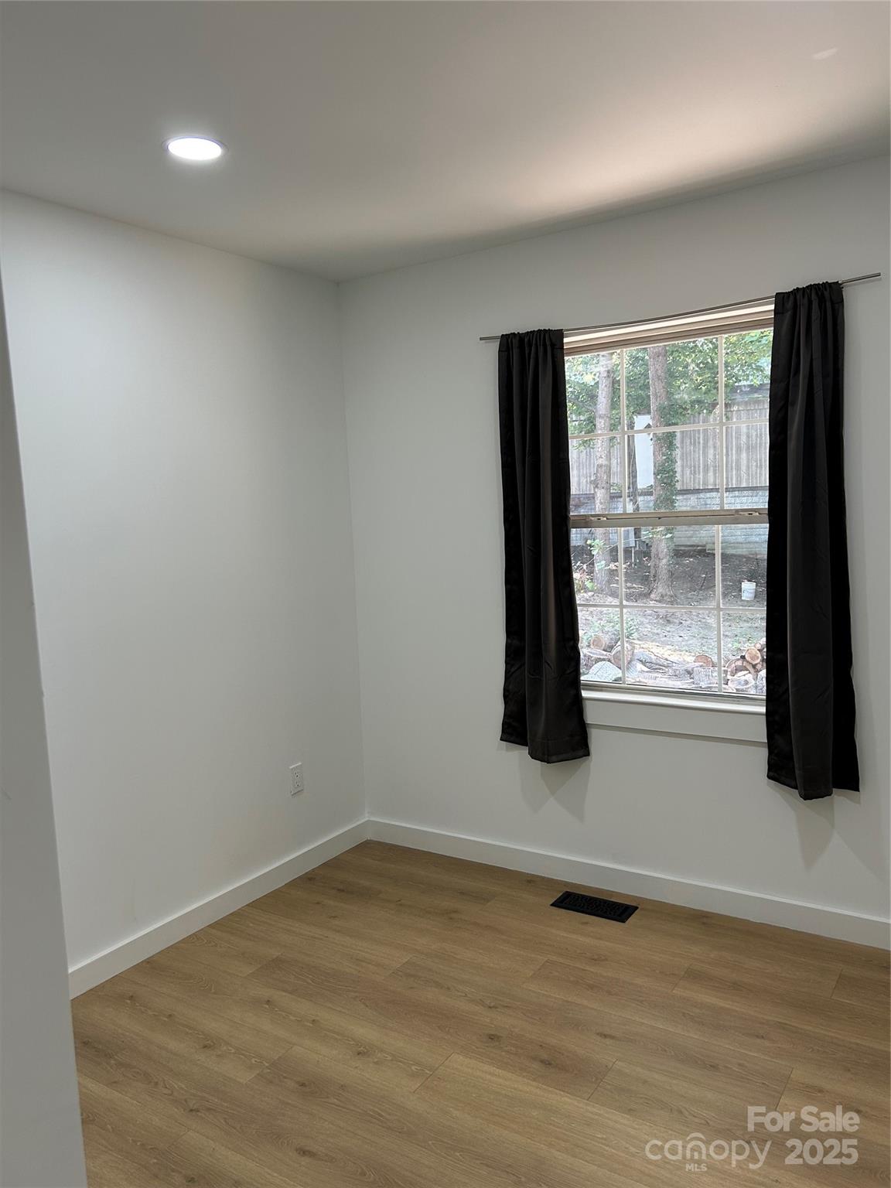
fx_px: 892
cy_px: 594
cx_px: 446
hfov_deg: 53.1
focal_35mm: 26
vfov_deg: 67.3
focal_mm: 5.7
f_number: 1.5
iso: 80
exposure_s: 1/120
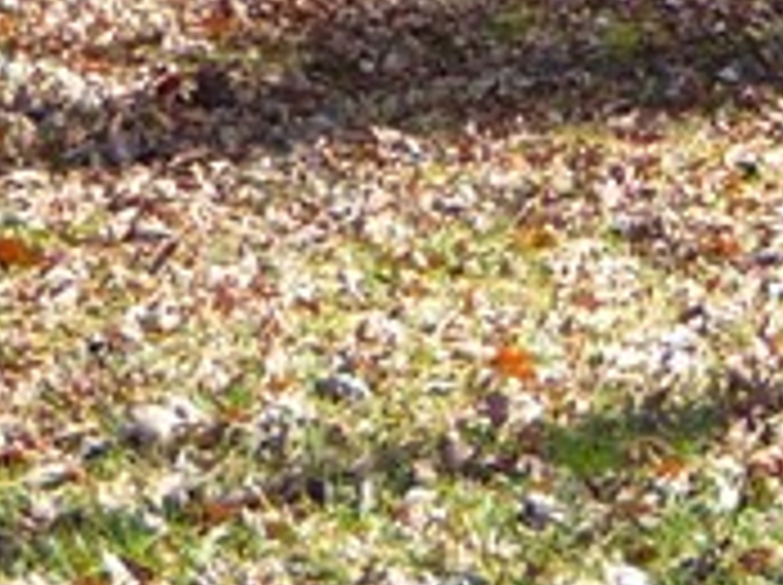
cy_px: -432
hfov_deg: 10.4
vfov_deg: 8.1
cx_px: 1490
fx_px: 3998
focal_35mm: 177
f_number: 4
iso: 100
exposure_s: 1/160
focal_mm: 5.2
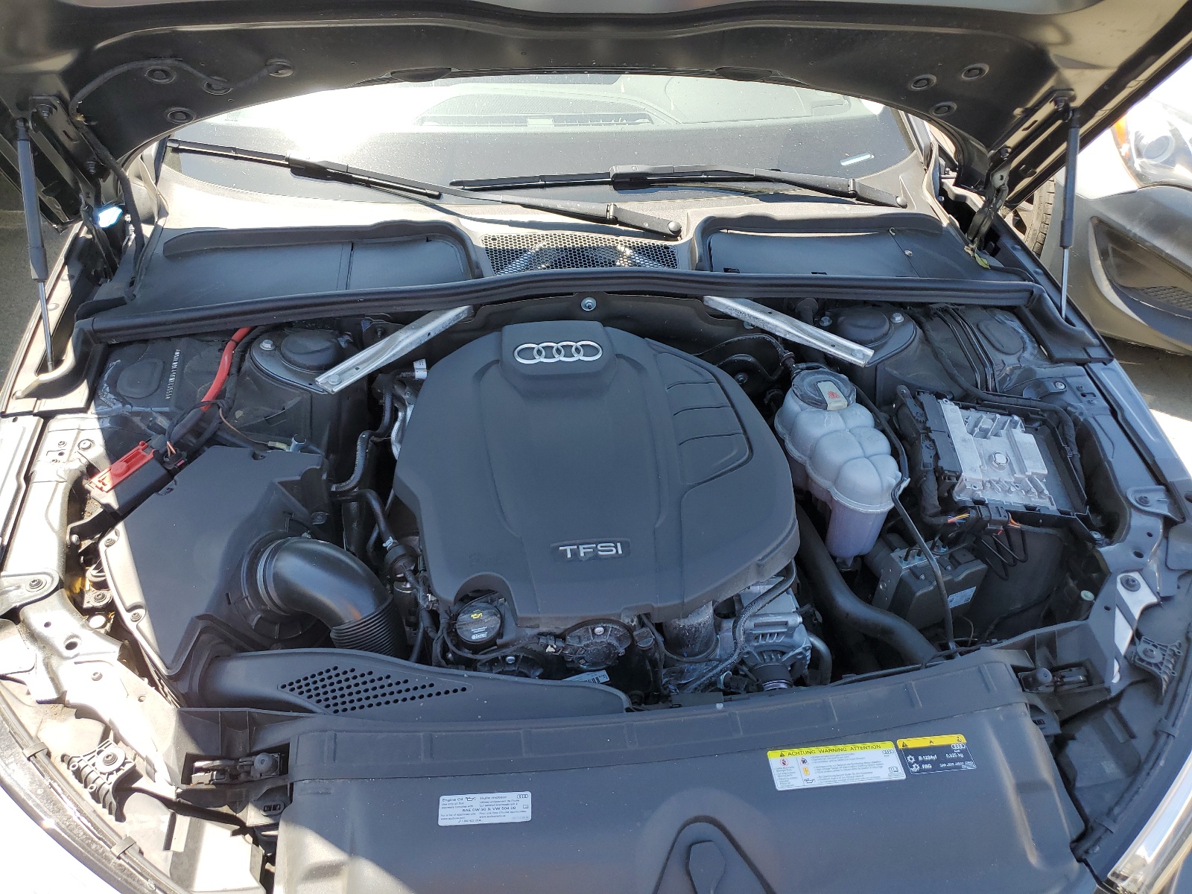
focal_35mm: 26
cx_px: 596
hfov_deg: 67.3
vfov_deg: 53.1
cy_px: 447
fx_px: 895
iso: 50
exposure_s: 1/500
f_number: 1.5
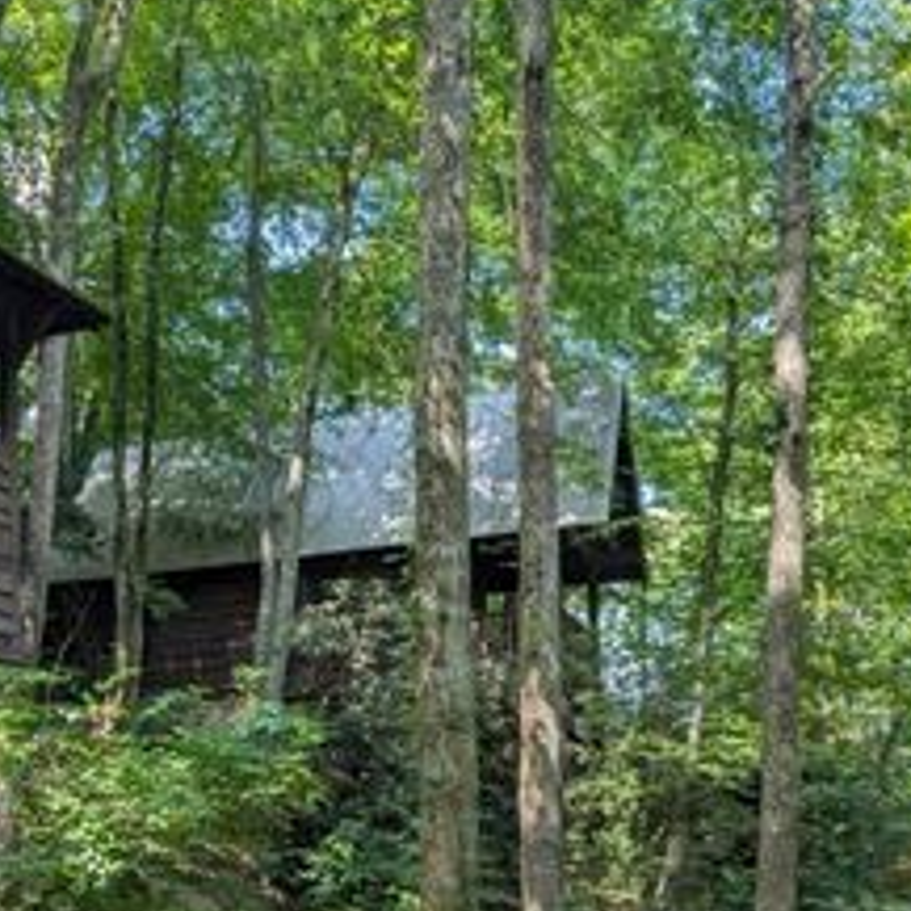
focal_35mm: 49
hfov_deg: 33.4
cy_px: 726
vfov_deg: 33.7
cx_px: 143
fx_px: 1459
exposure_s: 1/168
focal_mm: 6.81
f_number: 1.85
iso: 41
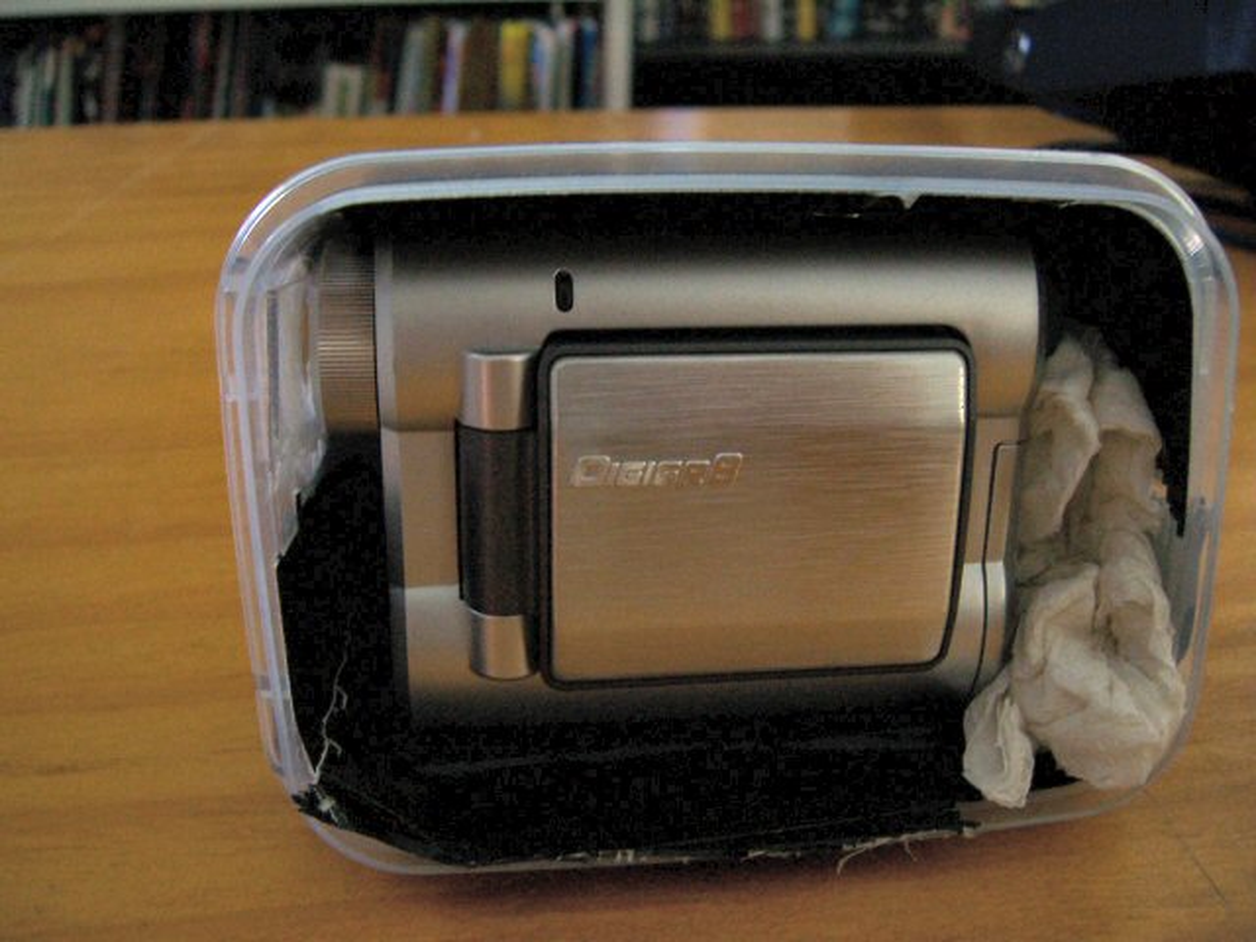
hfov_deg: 51.4
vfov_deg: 39.7
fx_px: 1306
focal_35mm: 36
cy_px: 471
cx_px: 628
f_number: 3
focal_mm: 6
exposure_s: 1/8
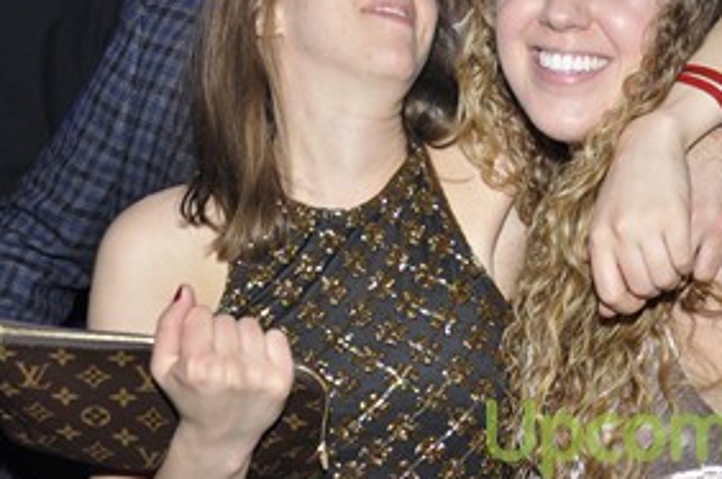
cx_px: 397
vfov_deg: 17.7
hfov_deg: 26.7
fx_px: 1522
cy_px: 76
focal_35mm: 76
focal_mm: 26
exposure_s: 1/60
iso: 400
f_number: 5
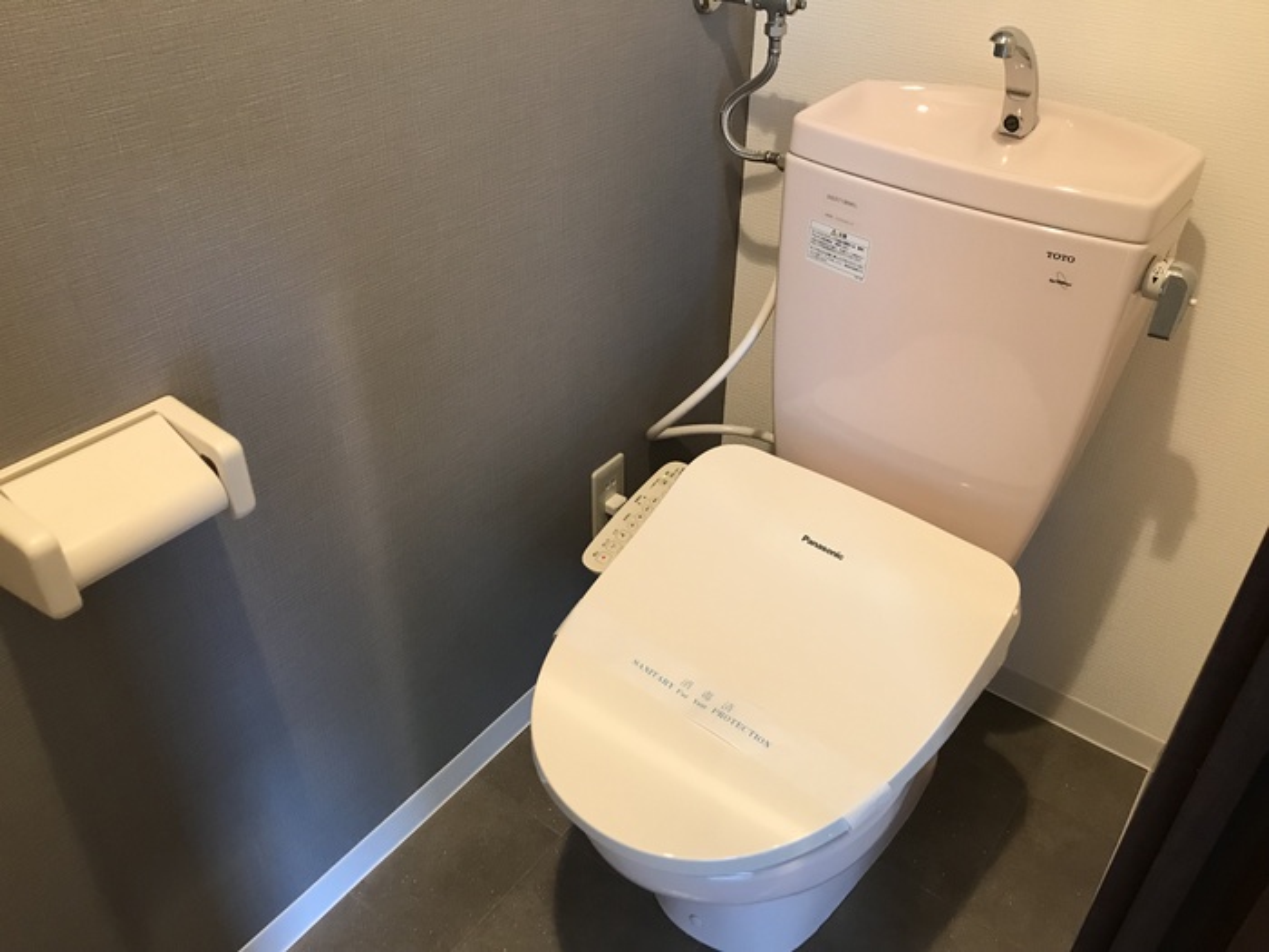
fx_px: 1026
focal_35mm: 28
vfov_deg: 49.7
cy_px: 476
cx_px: 634
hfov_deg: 63.4
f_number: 1.8
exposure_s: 1/17
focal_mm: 3.99
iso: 64
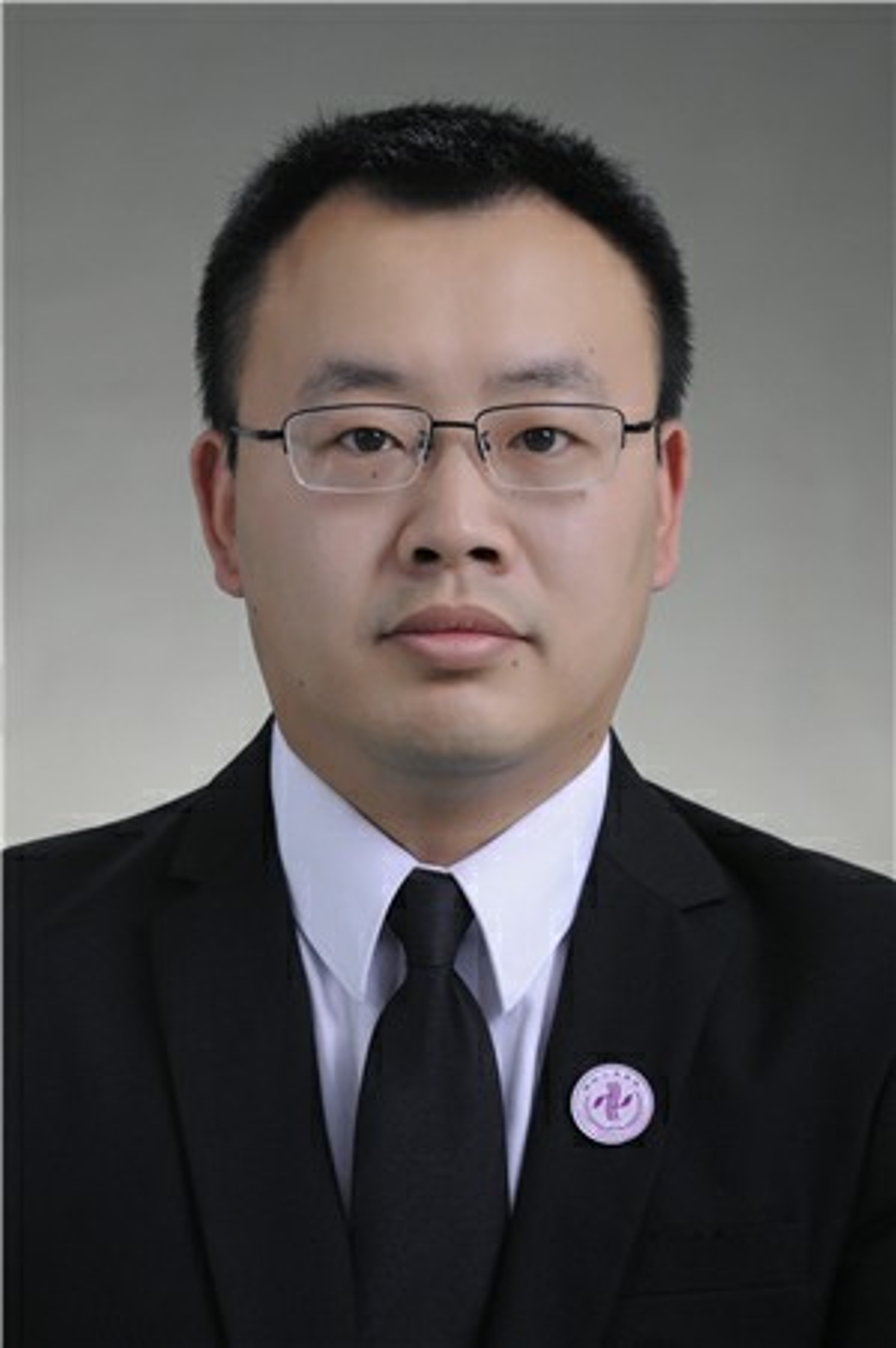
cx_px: 448
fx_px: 4767
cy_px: 674
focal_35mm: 128
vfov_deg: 16.1
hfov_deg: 10.7
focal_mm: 85
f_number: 5.6
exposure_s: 1/125
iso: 160
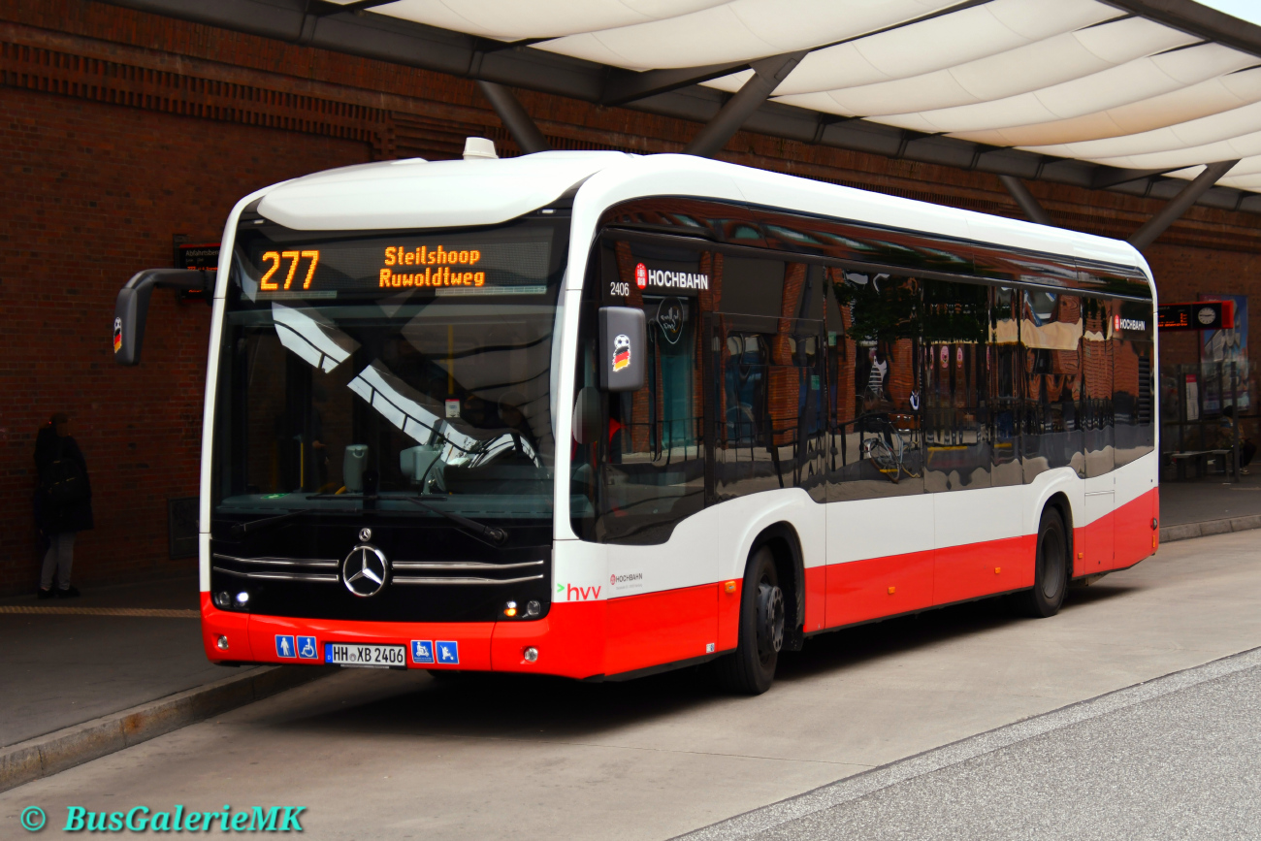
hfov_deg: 29.2
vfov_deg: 19.7
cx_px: 630
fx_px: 2417
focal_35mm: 69
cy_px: 420
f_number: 4
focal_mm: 46
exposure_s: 1/1000
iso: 450
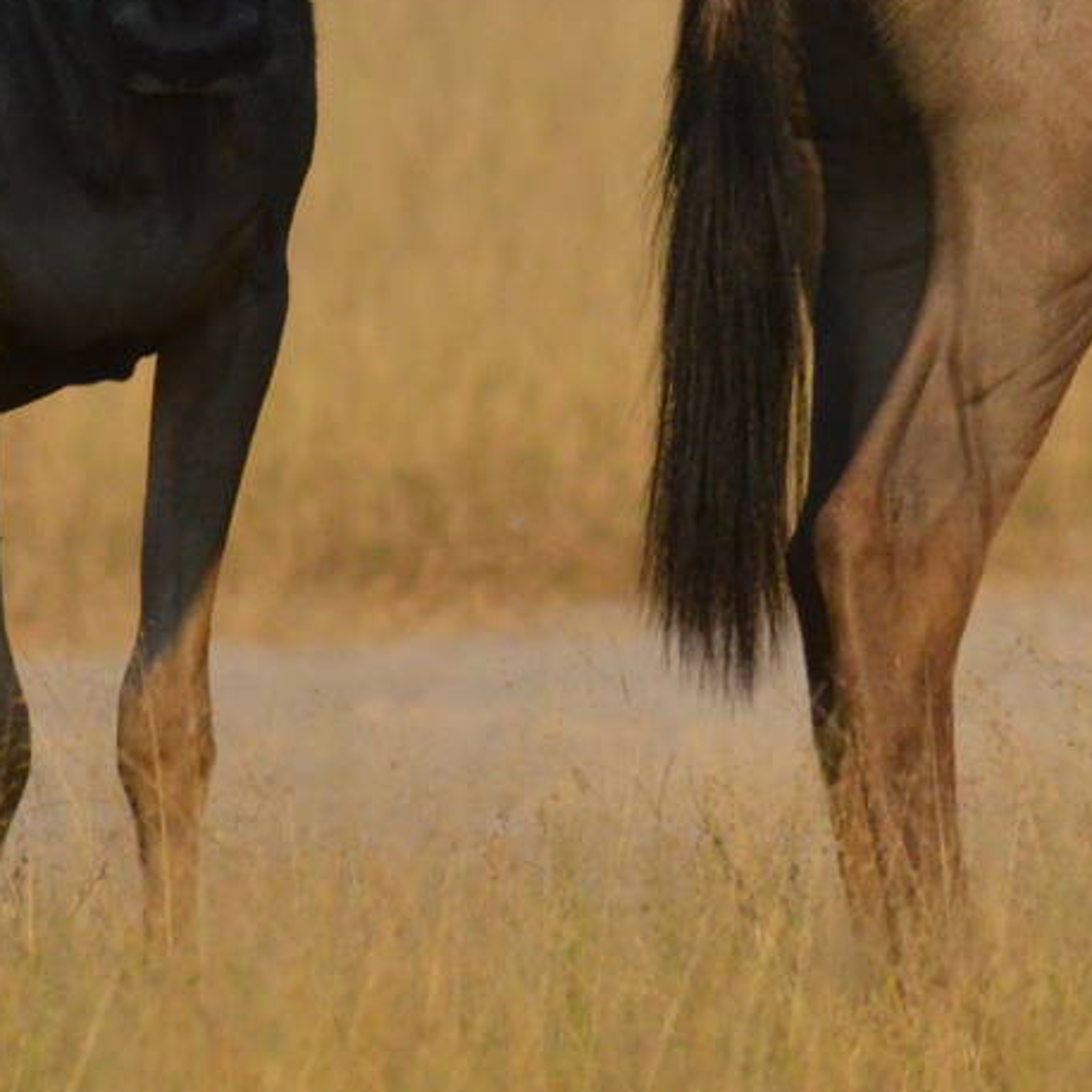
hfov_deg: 0.8
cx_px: 1173
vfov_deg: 0.8
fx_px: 79340
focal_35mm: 2223
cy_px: -69
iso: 2500
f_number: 13
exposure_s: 1/2500
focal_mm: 500
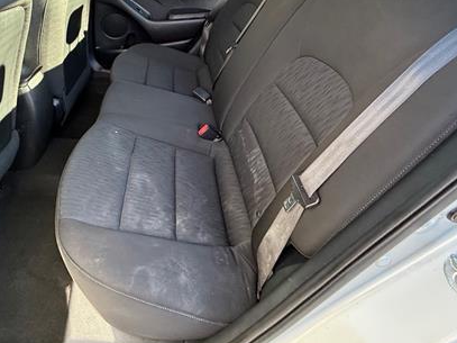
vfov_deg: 57.8
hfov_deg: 75.4
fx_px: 290
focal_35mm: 22
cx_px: 179
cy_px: 84
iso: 320
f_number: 2.2
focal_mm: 2.22
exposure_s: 1/99
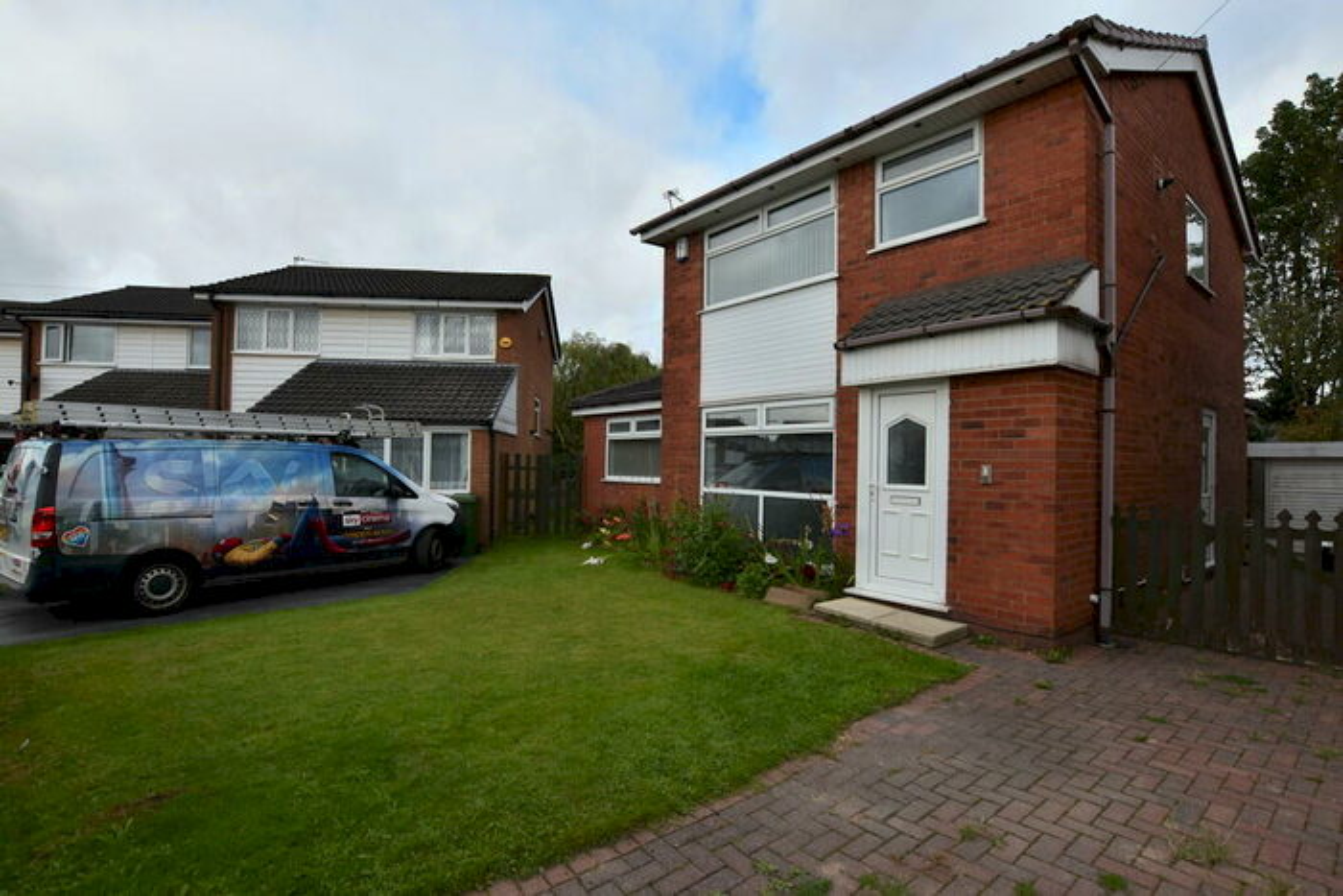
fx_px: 616
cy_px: 448
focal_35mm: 16
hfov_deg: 95.0
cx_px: 672
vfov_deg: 72.1
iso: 100
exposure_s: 1/160
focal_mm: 11
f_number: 6.3
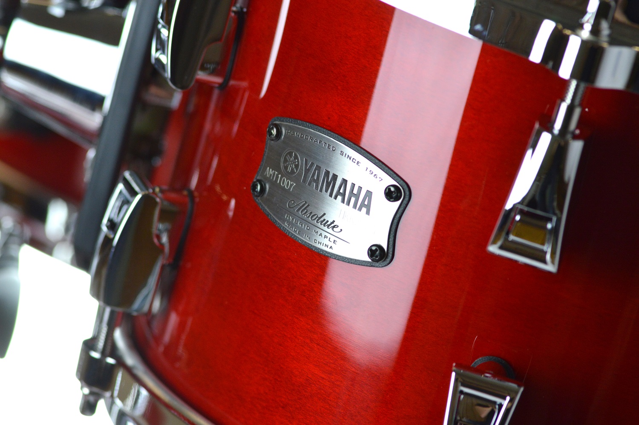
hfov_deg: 13.1
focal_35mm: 158
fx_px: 2793
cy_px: 212
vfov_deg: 8.7
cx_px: 320
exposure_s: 1/160
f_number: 4.5
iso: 640
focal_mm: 105
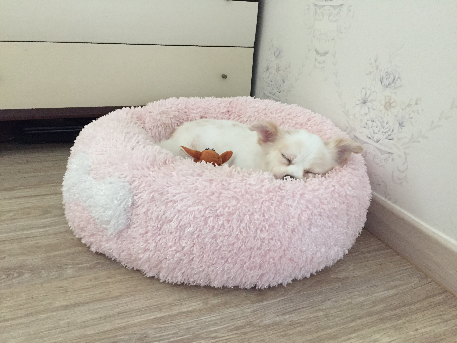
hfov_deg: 61.7
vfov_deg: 48.2
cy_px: 172
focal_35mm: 29
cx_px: 228
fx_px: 383
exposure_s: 1/15
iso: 250
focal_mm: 4.15
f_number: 2.2
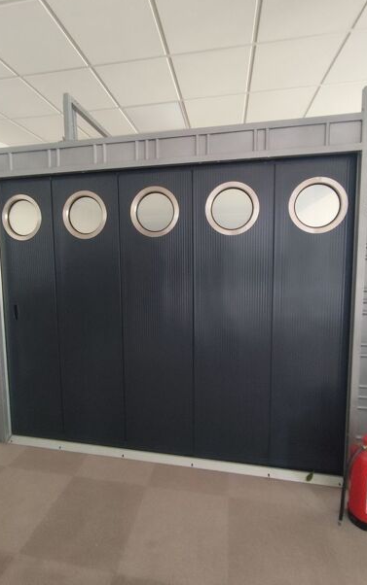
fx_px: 288
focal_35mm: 18
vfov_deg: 91.0
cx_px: 174
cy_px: 281
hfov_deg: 65.0
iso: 640
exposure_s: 1/33.3
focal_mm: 1.65
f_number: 2.2
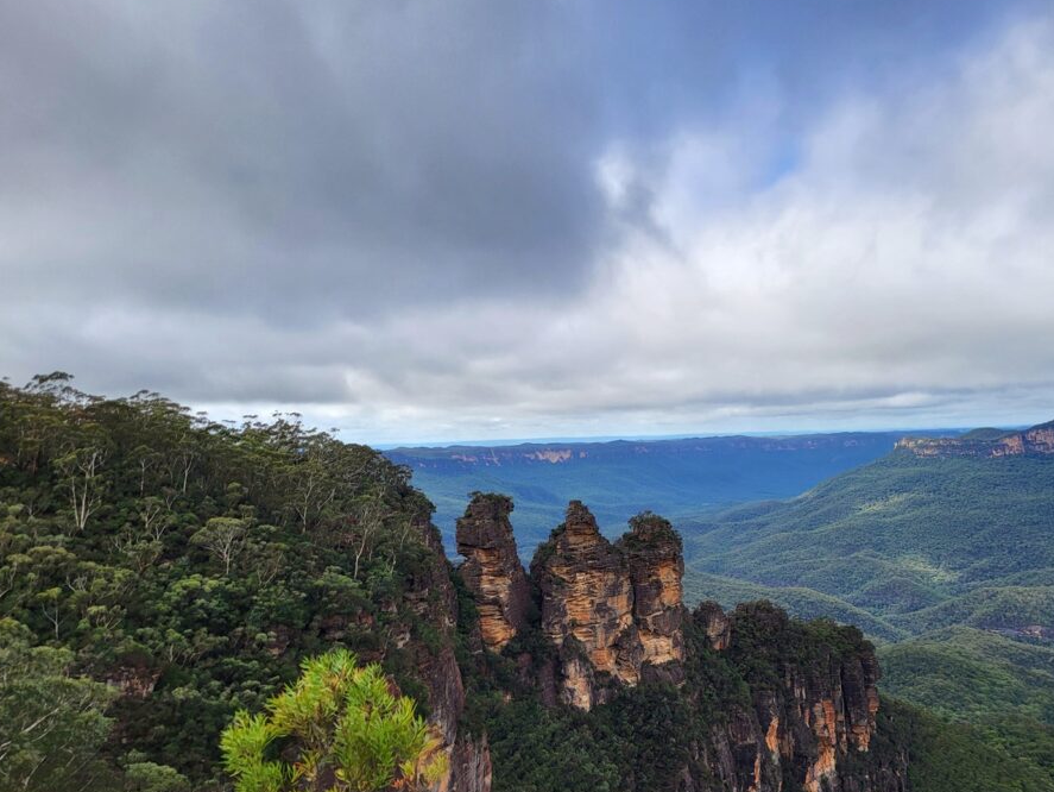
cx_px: 589
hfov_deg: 59.8
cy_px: 439
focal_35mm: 30
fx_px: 914
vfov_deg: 46.7
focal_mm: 5.4
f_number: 1.8
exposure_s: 1/1269
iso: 40
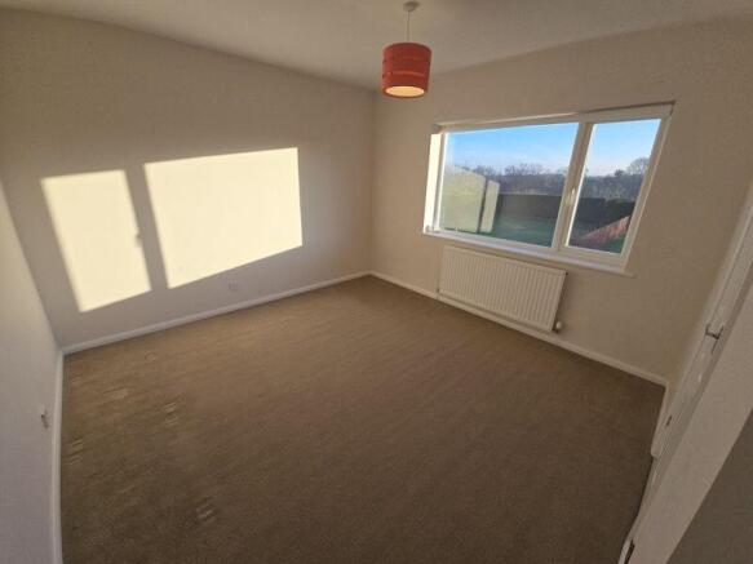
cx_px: 376
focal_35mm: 13
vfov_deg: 89.9
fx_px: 283
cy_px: 282
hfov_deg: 106.2
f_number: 2.2
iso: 50
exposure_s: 1/566
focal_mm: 2.2
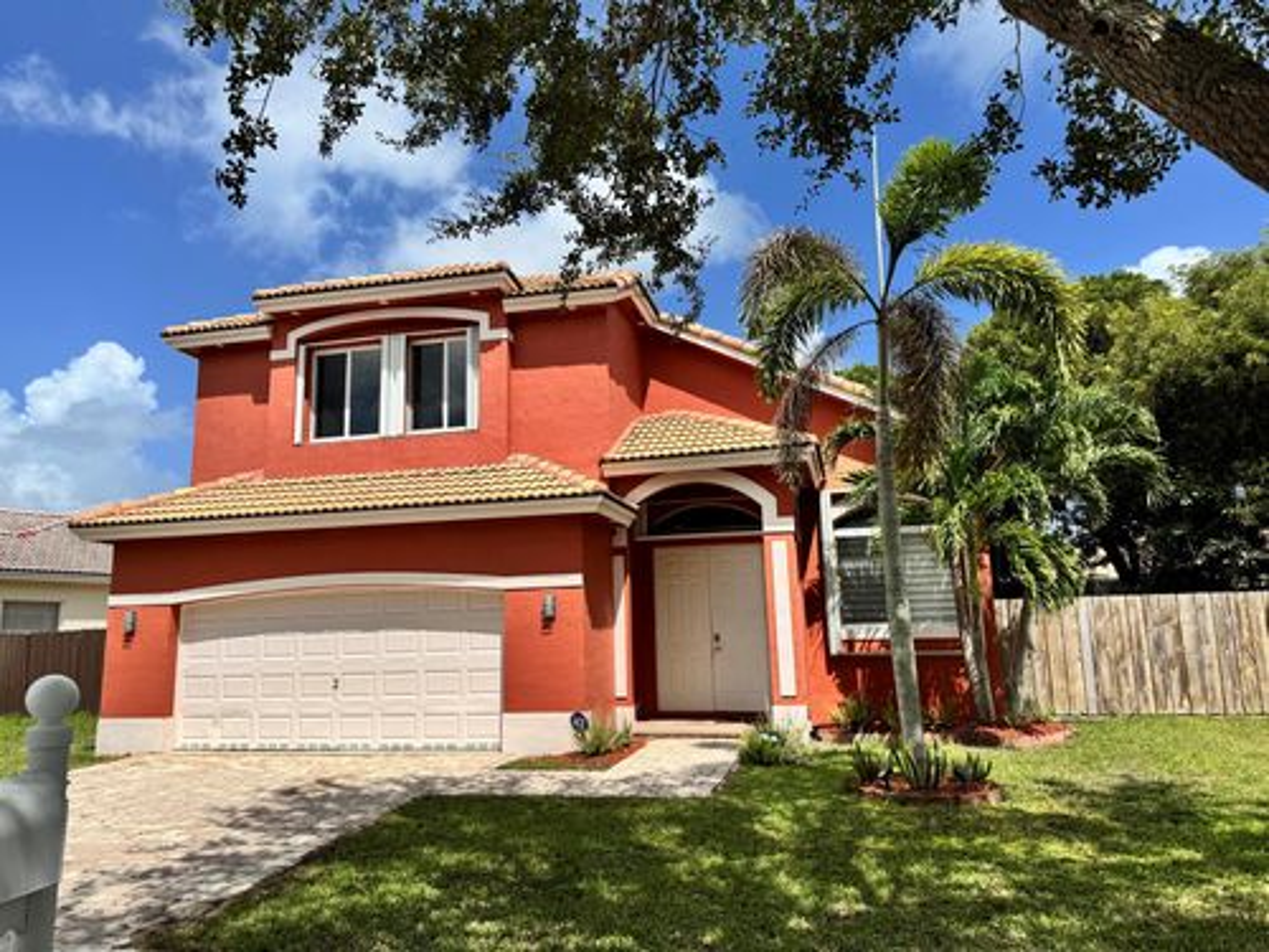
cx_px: 634
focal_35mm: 24
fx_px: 880
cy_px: 476
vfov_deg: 56.8
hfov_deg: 71.6
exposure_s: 1/6410
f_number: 1.78
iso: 80
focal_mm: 6.76
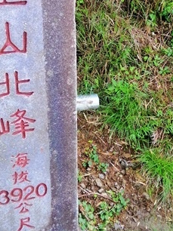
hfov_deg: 28.5
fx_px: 340
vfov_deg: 37.5
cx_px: 79
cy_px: 105
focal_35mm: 51
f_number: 2.2
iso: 80
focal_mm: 3.81
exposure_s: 1/120
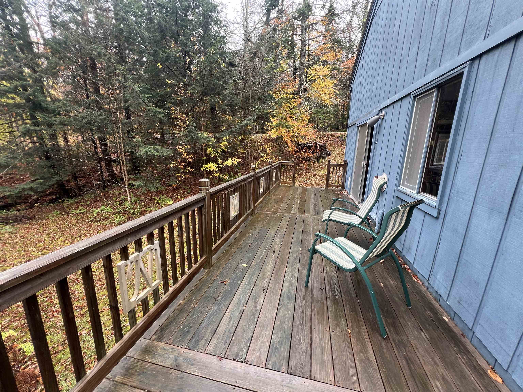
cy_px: 196
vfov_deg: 89.9
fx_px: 196
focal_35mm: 13
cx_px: 262
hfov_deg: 106.2
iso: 50
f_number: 1.8
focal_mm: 1.57
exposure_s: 1/99
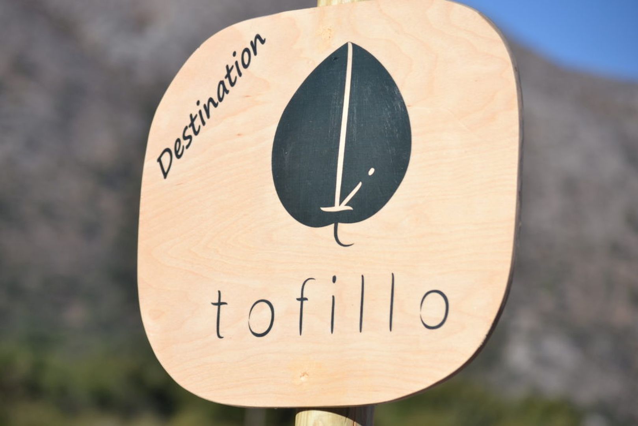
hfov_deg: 16.1
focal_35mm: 128
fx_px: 2260
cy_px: 213
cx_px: 319
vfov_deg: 10.8
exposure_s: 1/500
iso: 100
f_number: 7.1
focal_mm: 85
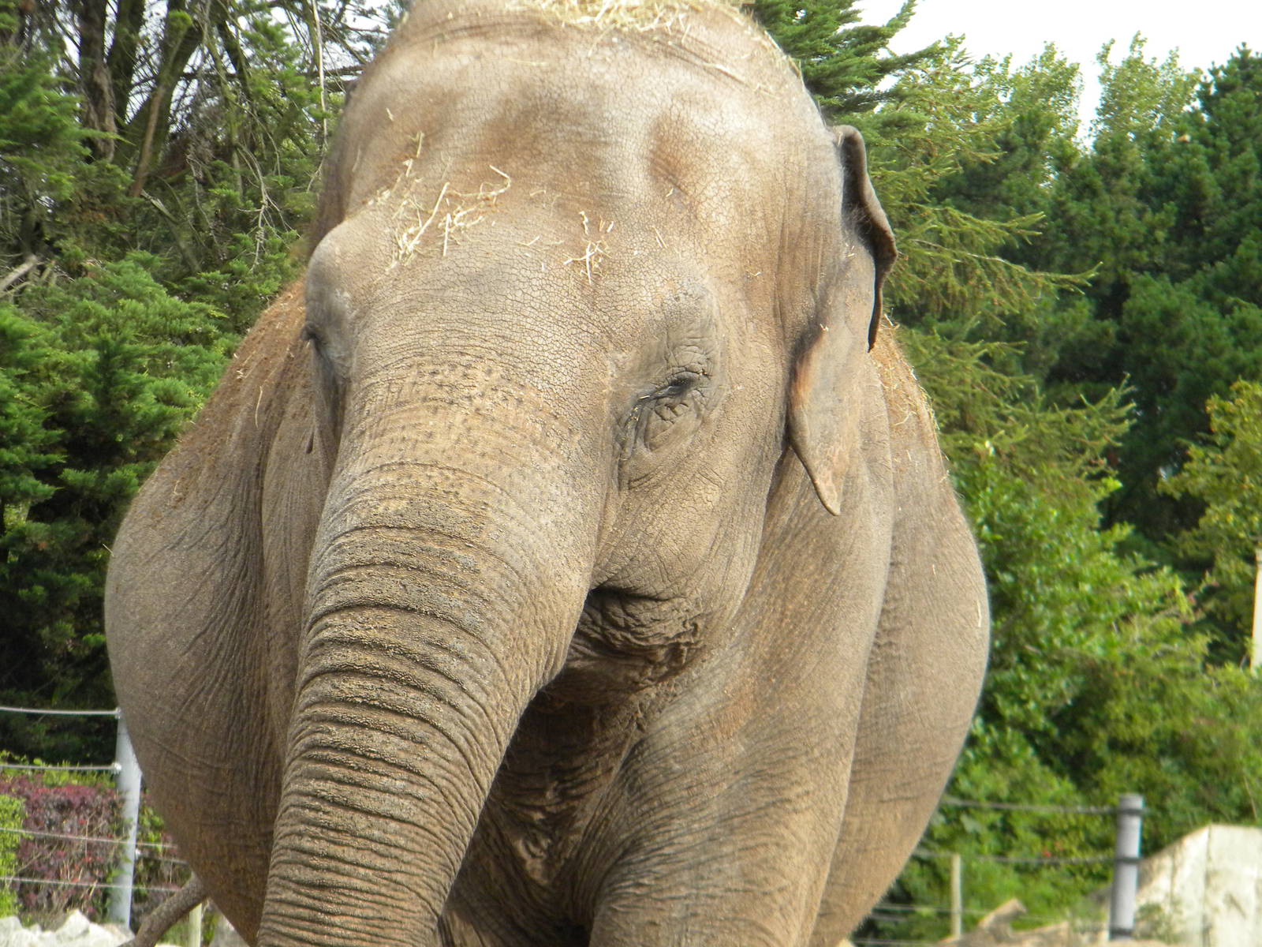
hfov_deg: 13.3
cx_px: 631
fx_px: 5396
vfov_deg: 10.0
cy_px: 474
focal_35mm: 148
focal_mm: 26.8
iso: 255
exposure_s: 1/500
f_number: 5
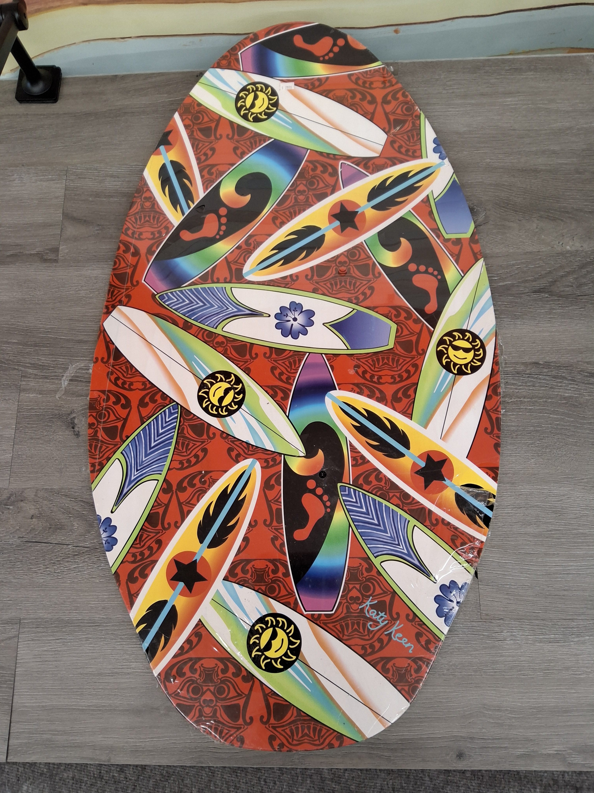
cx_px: 297
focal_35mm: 25
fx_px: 572
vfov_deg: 69.4
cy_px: 396
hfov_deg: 54.9
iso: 160
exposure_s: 1/40
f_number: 2
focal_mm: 3.08
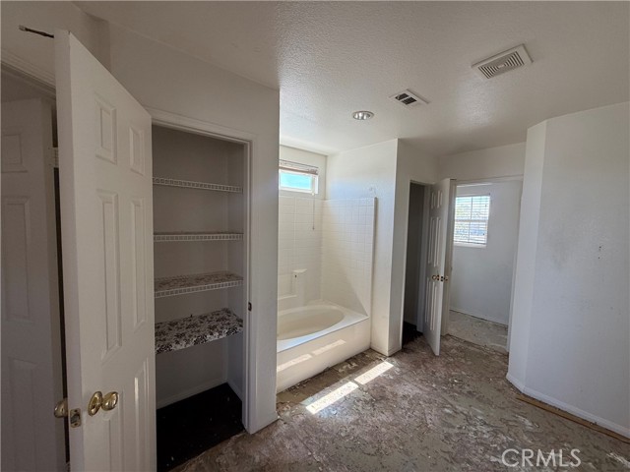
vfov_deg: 85.7
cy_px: 236
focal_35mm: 14
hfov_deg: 102.1
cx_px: 315
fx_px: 255
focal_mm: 2.22
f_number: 2.2
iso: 80
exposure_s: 1/99
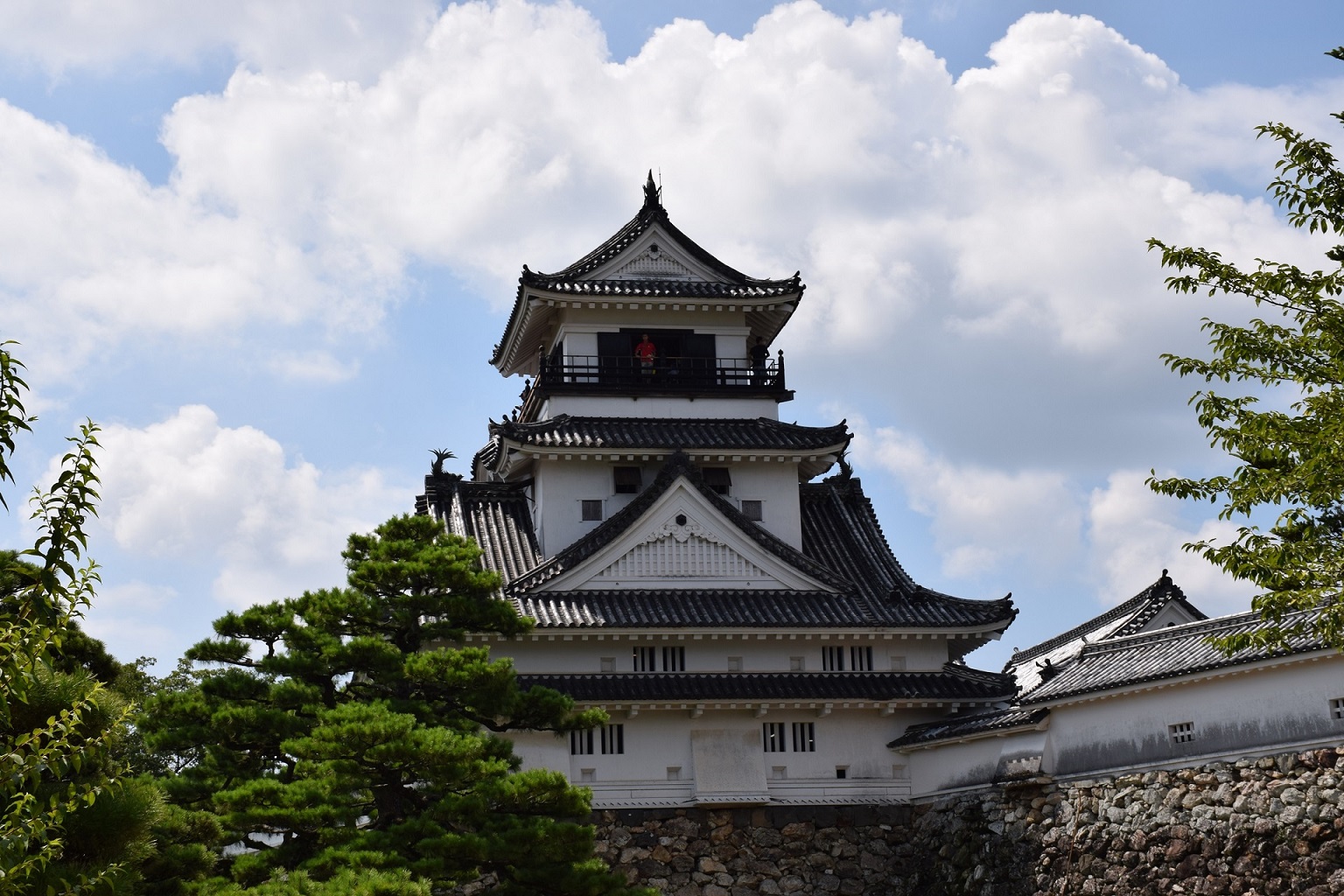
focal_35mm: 63
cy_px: 448
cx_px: 672
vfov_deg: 21.6
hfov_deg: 31.9
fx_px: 2352
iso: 100
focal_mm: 42
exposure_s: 1/200
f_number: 14
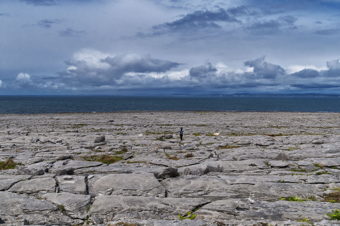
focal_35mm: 30
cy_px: 113
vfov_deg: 43.5
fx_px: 283
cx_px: 170
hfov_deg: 62.0
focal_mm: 20
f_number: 10
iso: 250
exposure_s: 1/500
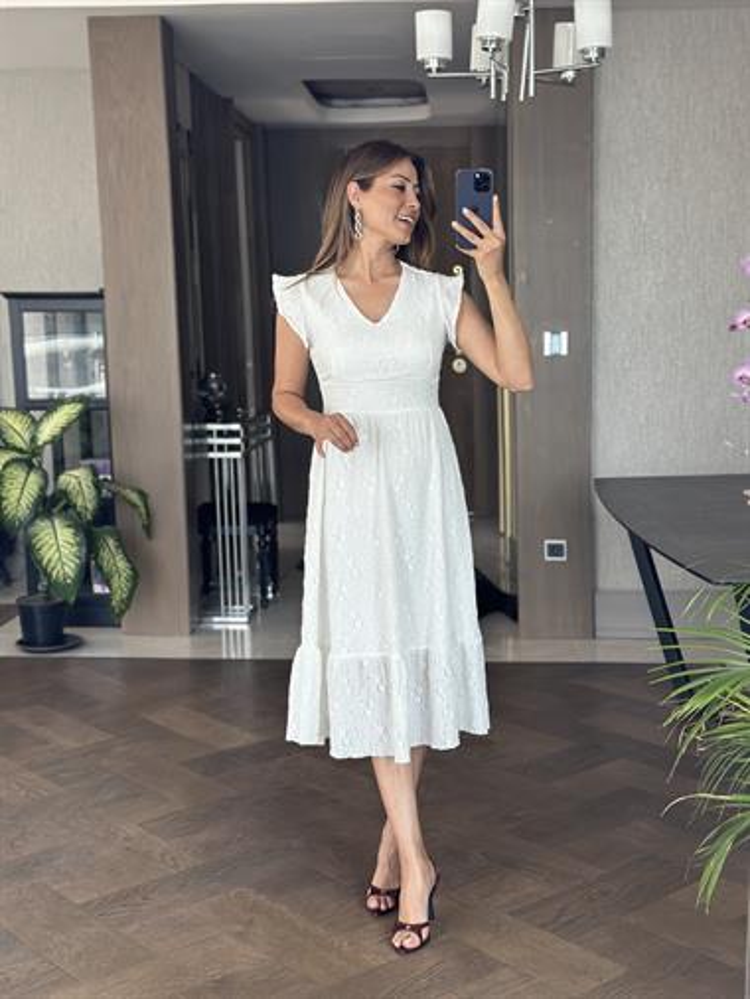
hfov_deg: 30.3
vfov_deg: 39.6
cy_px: 500
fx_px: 1385
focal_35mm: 48
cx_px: 375
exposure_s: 1/172
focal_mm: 6.86
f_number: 1.78
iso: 125
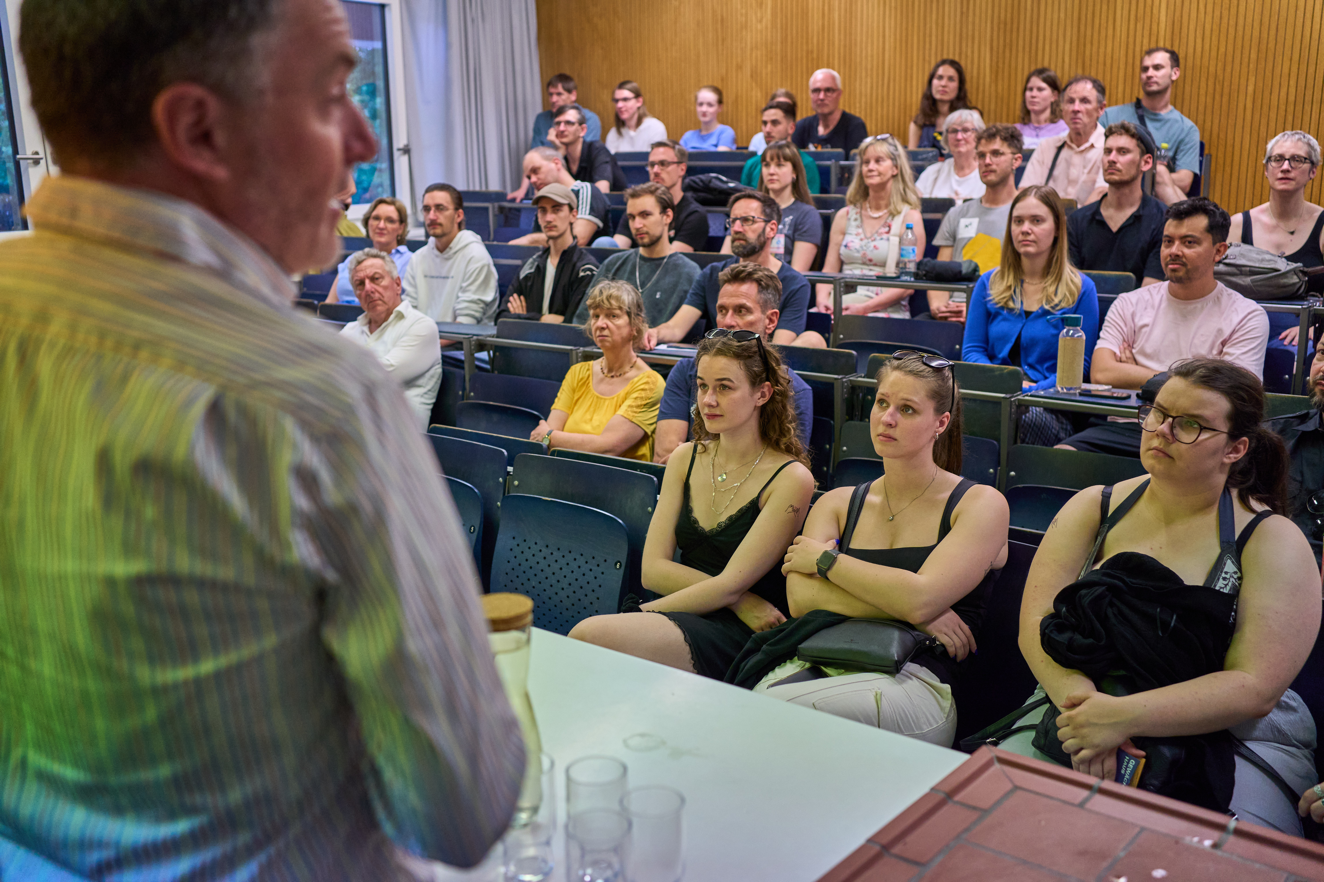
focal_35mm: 35
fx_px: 1287
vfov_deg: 37.9
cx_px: 662
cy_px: 441
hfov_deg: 54.4
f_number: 2.8
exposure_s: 1/320
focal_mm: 35
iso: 2000
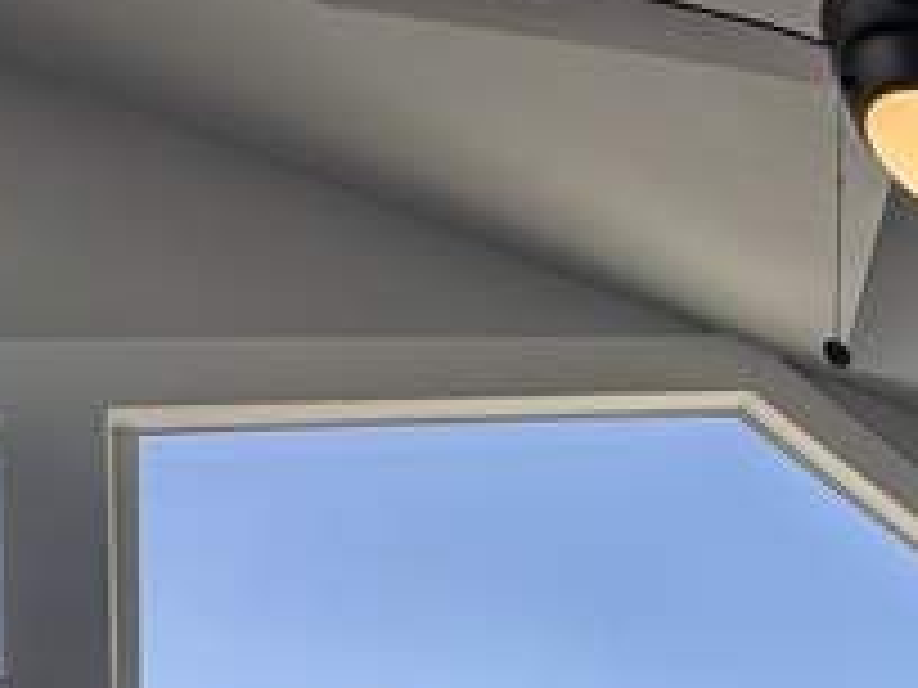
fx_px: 1459
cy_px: 1318
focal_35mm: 55
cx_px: 1674
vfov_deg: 18.8
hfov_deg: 21.5
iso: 40
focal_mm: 2.22
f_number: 2.2
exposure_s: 1/401
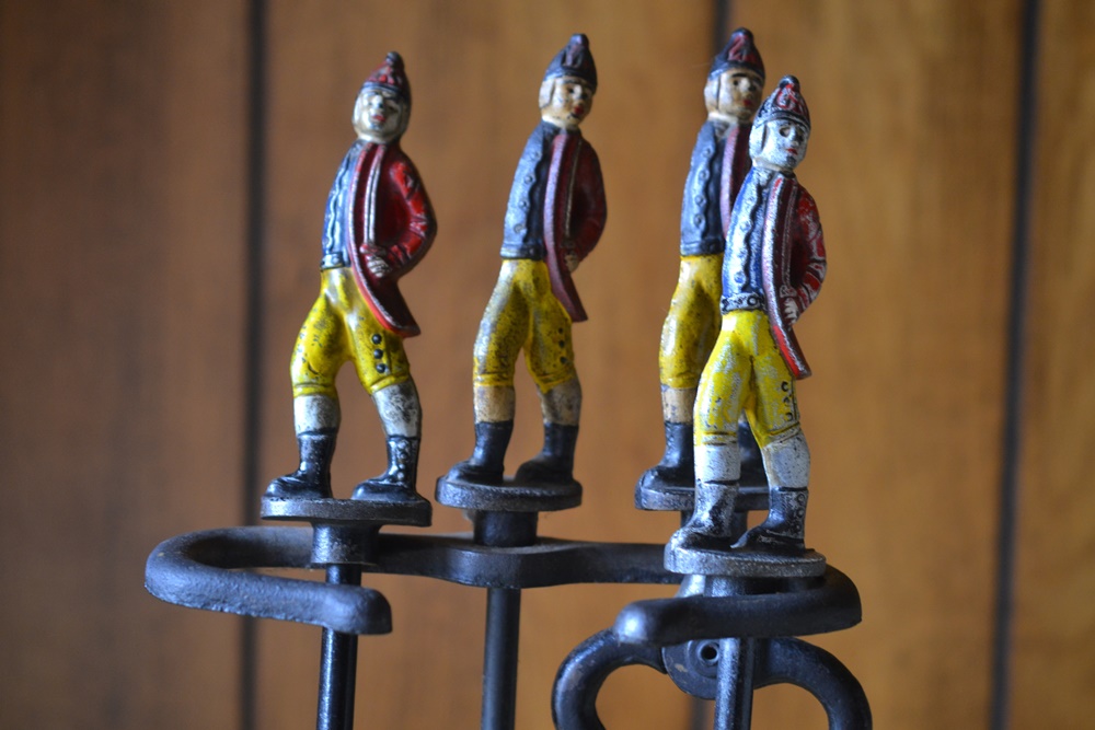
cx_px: 548
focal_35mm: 60
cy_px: 365
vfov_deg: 22.6
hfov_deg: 33.4
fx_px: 1825
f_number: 3
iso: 720
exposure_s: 1/60
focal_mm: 40
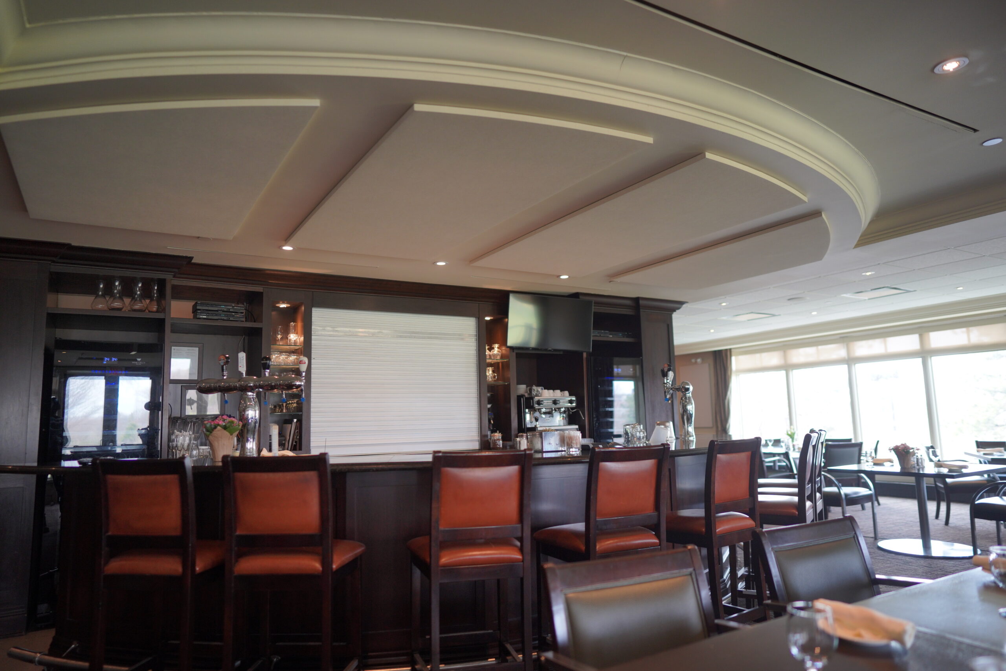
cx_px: 503
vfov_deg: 53.1
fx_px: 671
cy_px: 336
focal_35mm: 24
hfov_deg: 73.7
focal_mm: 24
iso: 320
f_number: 1.4
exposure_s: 1/250
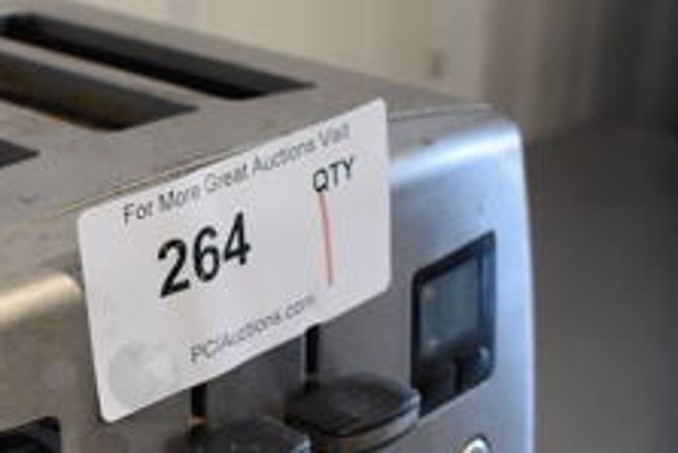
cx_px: -33
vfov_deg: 14.2
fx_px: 1778
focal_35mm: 94
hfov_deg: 20.7
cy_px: 499
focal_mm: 23
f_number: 3.8
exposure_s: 1/125
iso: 900
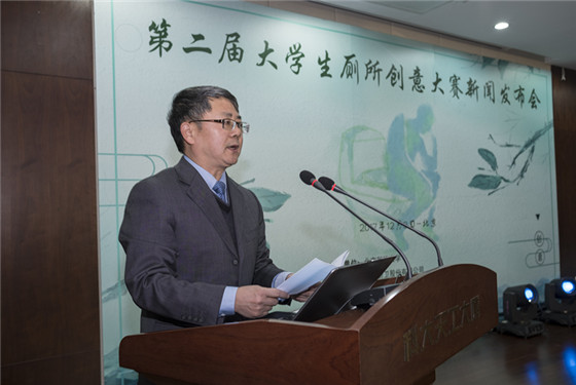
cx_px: 288
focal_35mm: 35
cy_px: 192
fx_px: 561
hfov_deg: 54.4
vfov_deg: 38.0
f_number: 4
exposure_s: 1/30
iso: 400
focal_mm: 23
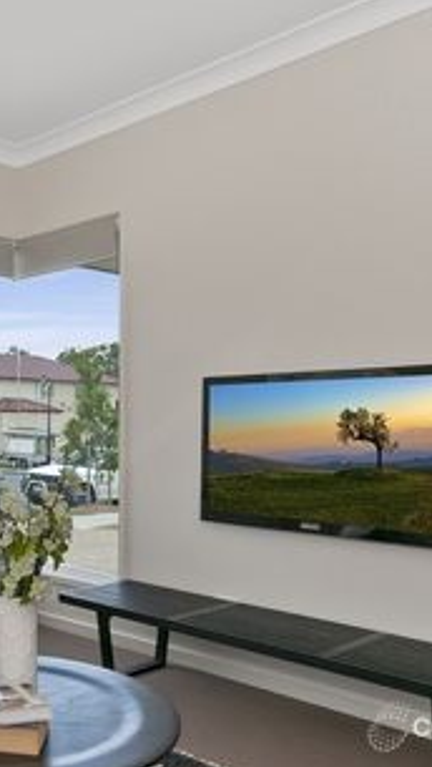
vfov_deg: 66.0
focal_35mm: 29
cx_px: -20
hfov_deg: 35.5
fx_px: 589
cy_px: 384
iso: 400
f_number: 10
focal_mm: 12
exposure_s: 1/250
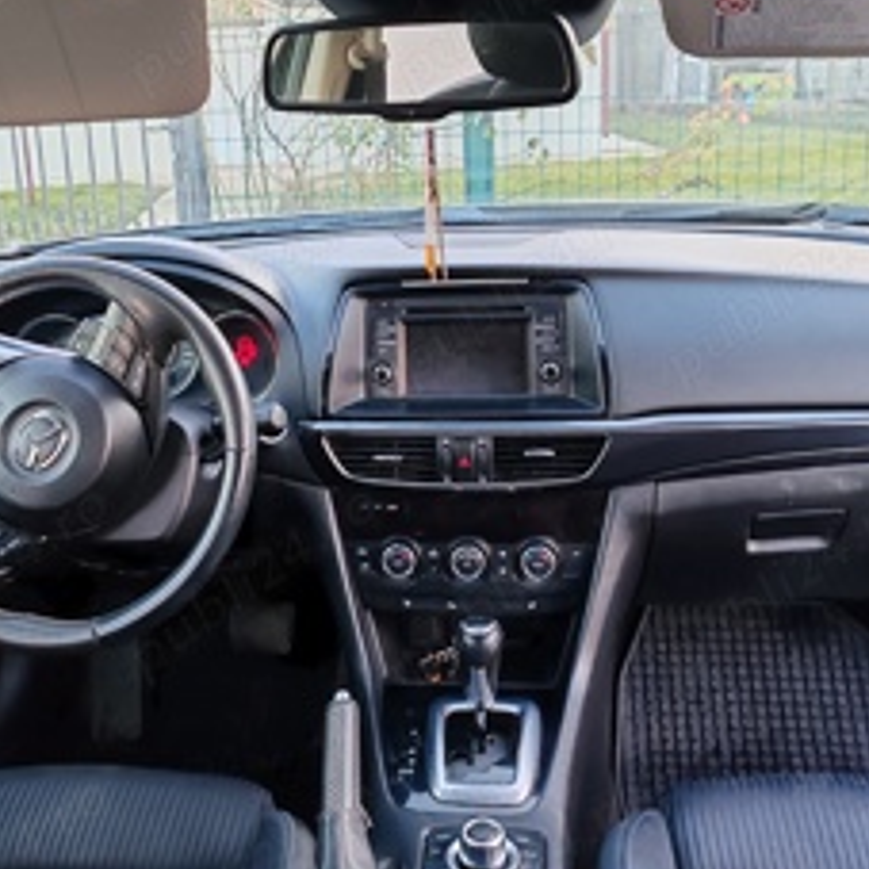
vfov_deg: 39.9
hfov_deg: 40.0
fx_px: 1193
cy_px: 352
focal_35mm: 42
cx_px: 387
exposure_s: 1/50
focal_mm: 6.12
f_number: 1.9
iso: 640
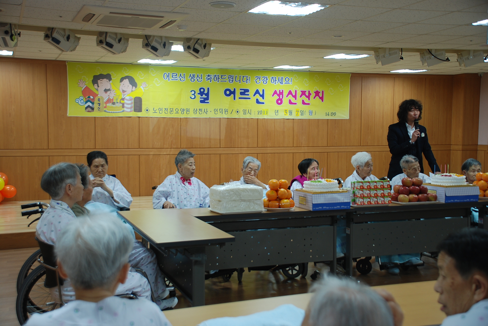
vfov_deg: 29.0
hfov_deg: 42.3
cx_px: 244
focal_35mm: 46
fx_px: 631
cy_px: 163
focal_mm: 31
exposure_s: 1/40
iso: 200
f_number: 4.2
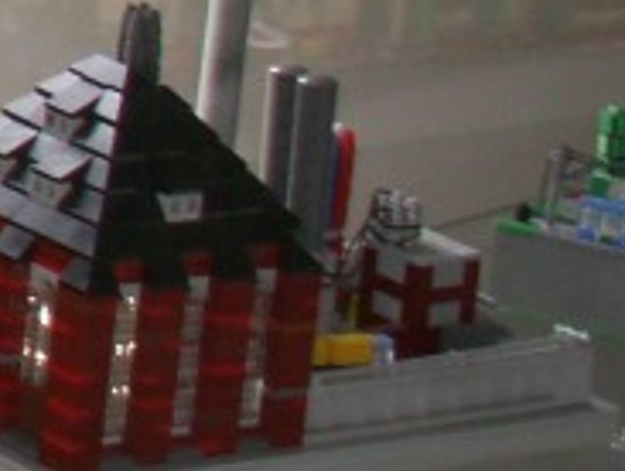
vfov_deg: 6.3
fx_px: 4143
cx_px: -1332
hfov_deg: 7.5
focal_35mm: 229
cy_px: -611
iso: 50
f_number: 5
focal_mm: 5.86
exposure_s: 1/60
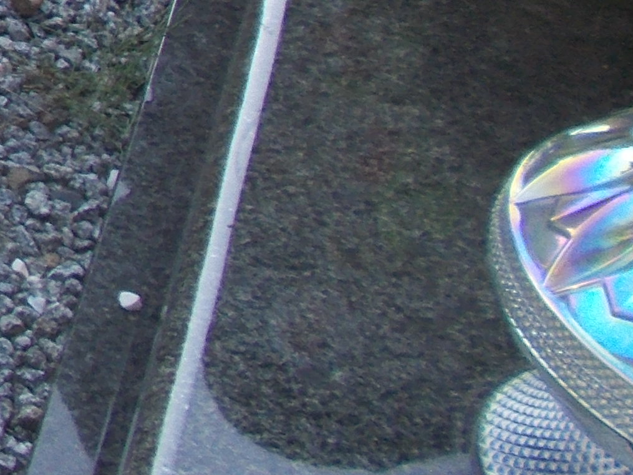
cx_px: -798
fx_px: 2158
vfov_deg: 11.9
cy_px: -260
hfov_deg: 13.3
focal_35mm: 118
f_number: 3.2
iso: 80
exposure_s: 1/200
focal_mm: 4.6
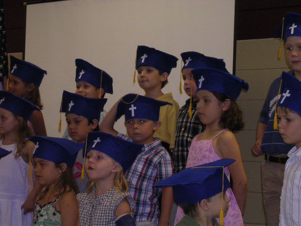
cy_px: 113
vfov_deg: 12.9
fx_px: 1000
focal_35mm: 115
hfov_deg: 17.1
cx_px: 150
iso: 400
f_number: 4.9
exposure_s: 1/60.1
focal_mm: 17.4
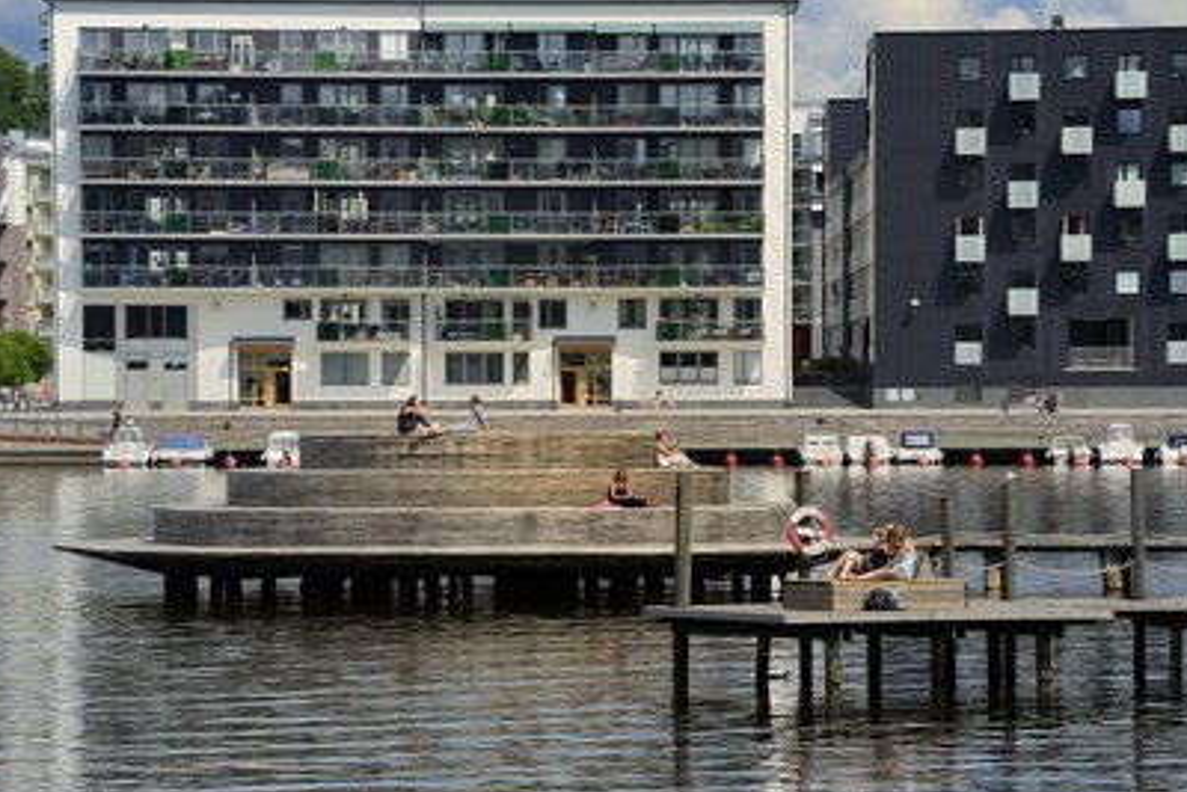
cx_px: 591
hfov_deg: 9.8
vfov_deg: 6.5
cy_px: 412
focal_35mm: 210
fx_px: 6926
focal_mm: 200
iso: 200
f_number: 10
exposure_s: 1/320
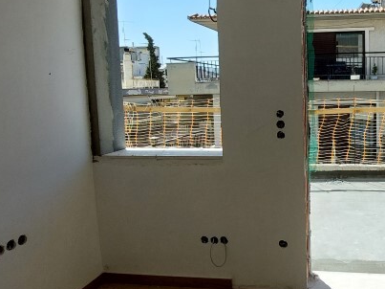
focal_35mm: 31
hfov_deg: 53.8
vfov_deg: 45.2
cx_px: 316
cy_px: 118
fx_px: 345
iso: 50
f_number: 2.2
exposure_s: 1/965
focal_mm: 1.74
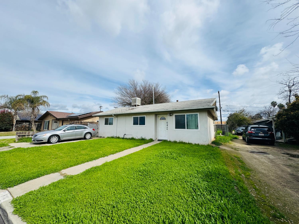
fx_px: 121
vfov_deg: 85.7
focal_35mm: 14
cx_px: 150
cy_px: 112
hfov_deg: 102.1
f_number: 2.2
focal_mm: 2.22
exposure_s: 1/2874
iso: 50
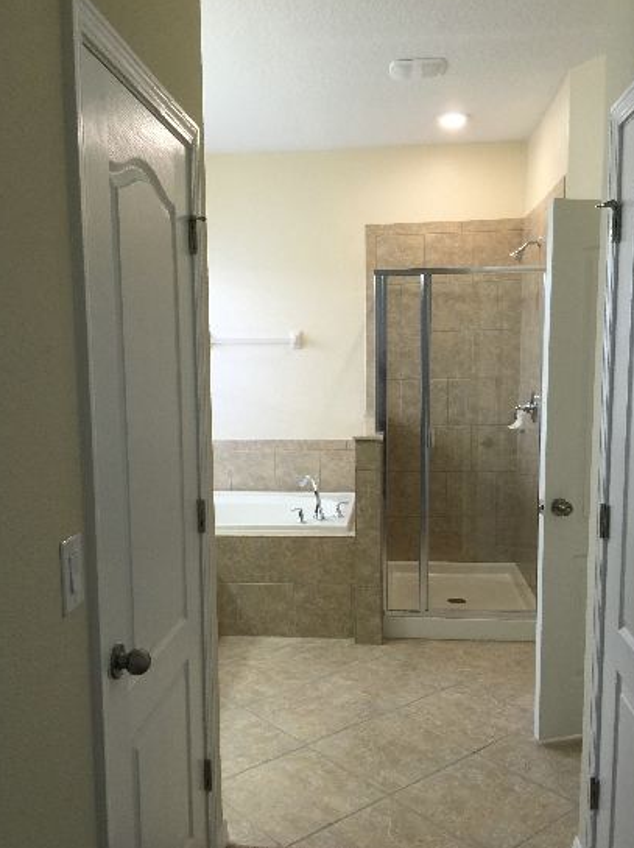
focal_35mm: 32
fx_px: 783
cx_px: 309
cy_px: 454
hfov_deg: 44.1
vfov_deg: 56.8
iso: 40
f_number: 2.2
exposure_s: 1/30
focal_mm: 4.15
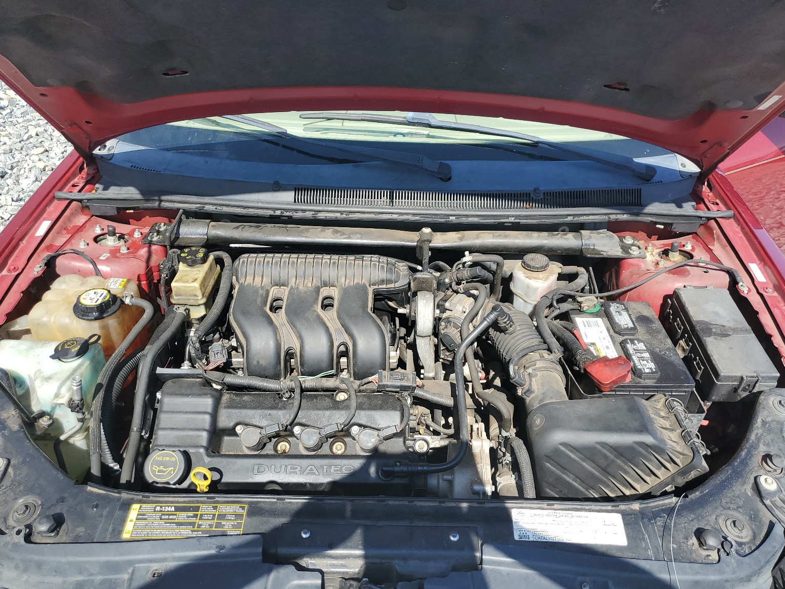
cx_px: 397
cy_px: 293
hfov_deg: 65.3
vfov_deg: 51.4
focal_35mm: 27
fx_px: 612
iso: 50
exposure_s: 1/1429
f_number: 1.5
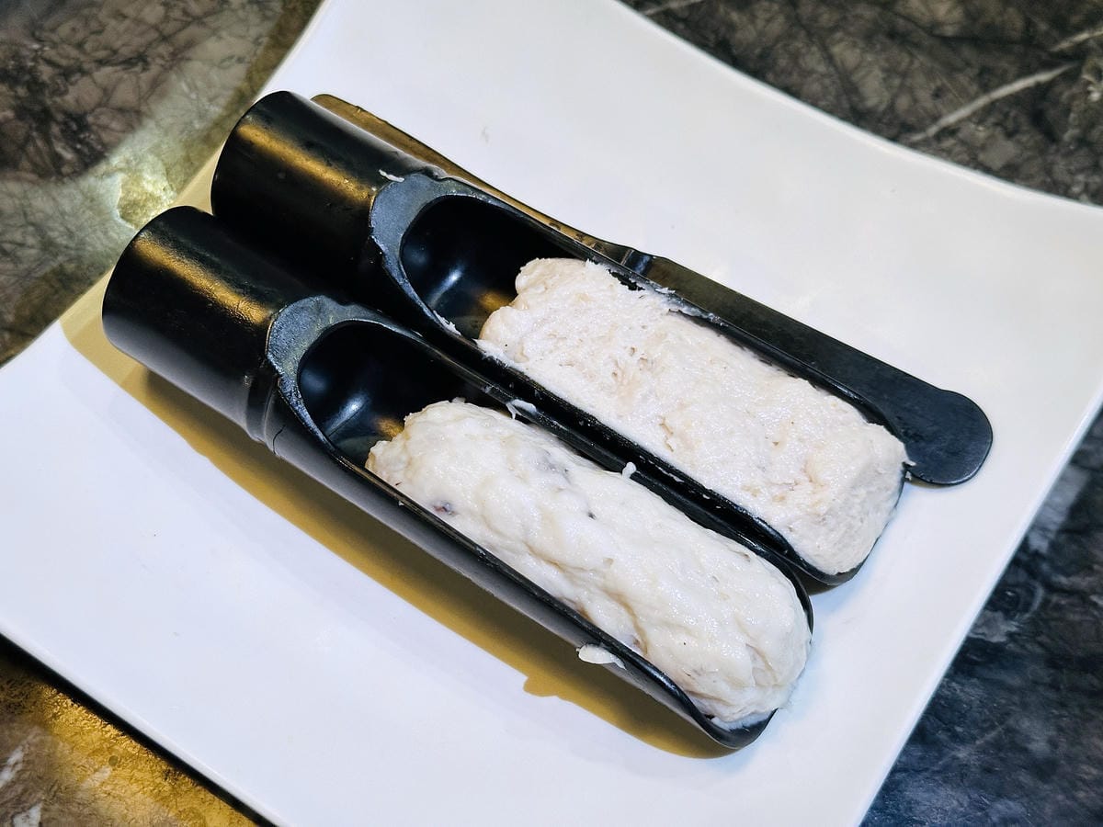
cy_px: 414
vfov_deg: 30.3
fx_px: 1529
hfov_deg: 39.7
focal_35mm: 48
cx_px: 552
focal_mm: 6.86
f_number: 1.78
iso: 250
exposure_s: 1/60
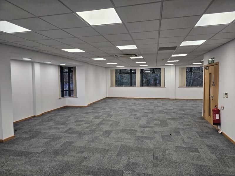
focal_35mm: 23
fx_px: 156
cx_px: 118
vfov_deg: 58.9
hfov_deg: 73.9
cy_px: 88
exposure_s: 1/190
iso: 125
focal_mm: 6.3
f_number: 1.7
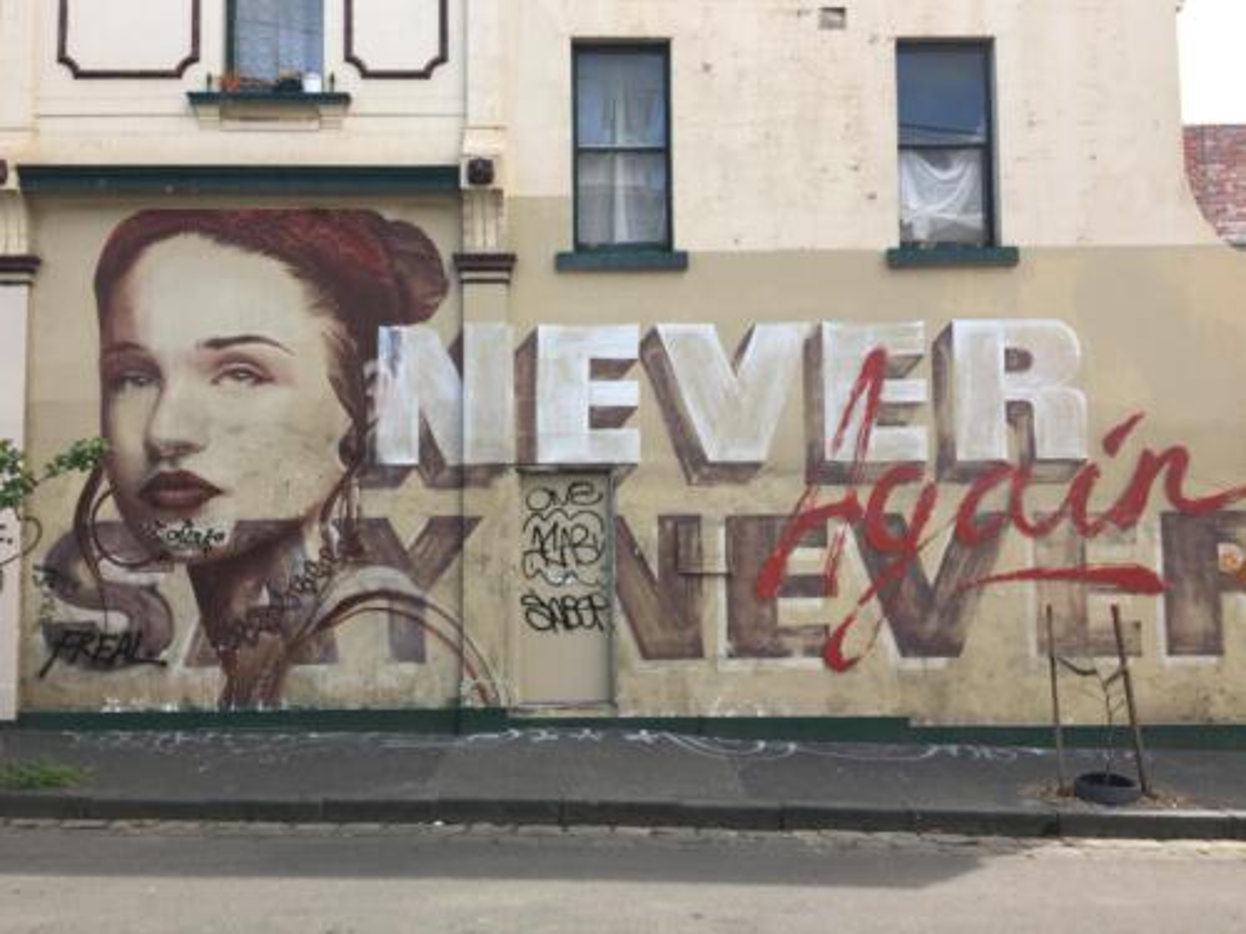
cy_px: 467
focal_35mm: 29
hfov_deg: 61.7
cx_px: 623
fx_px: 1044
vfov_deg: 48.2
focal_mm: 4.15
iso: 25
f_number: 2.2
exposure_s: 1/432
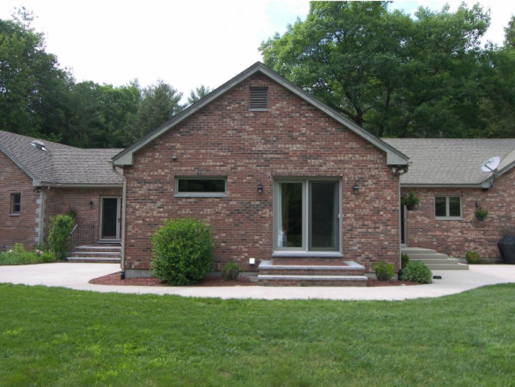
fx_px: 432
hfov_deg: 61.6
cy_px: 194
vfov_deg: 48.3
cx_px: 258
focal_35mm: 29
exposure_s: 1/400
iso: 50
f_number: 3.2
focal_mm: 6
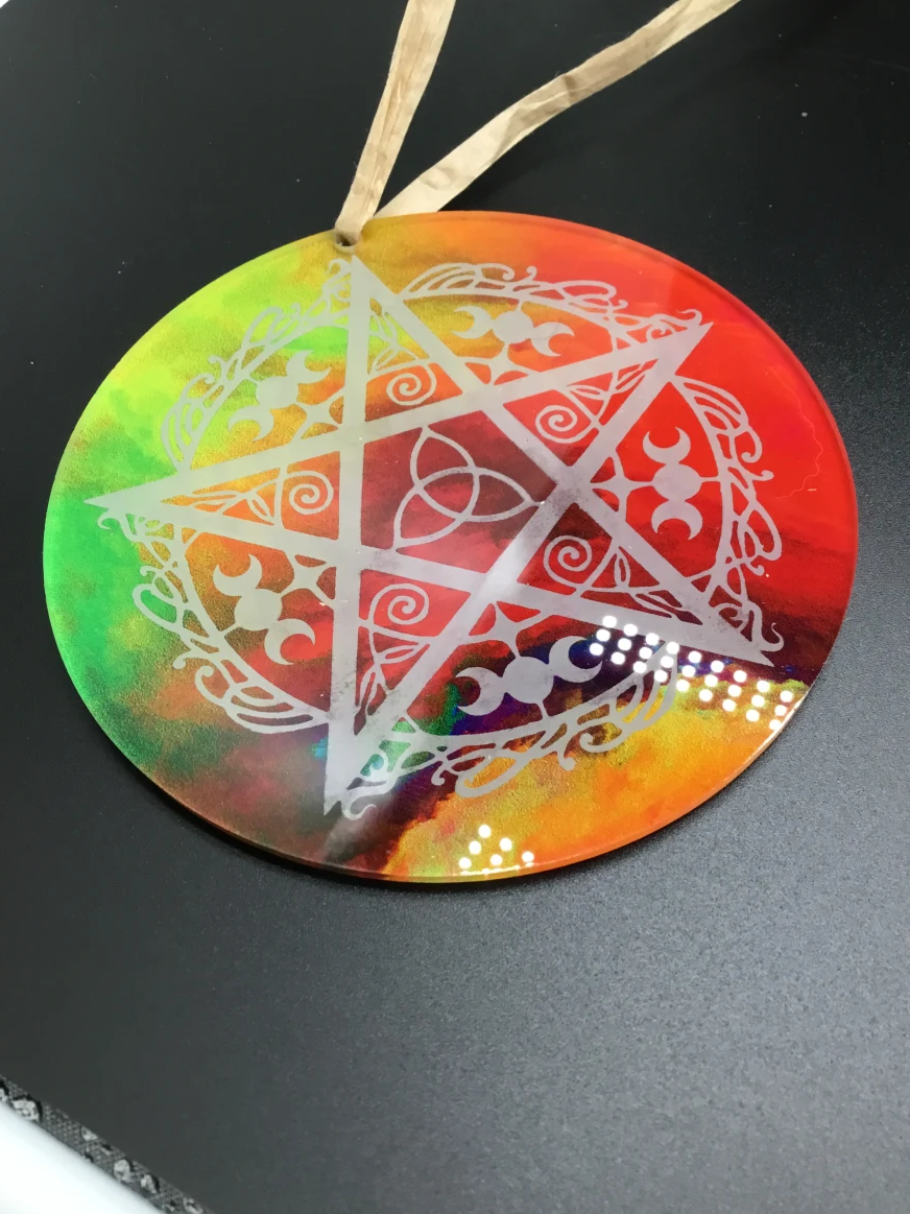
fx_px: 1122
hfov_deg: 44.2
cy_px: 595
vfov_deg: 56.8
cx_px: 451
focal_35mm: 32
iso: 32
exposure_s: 1/30
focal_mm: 3.3
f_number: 2.4
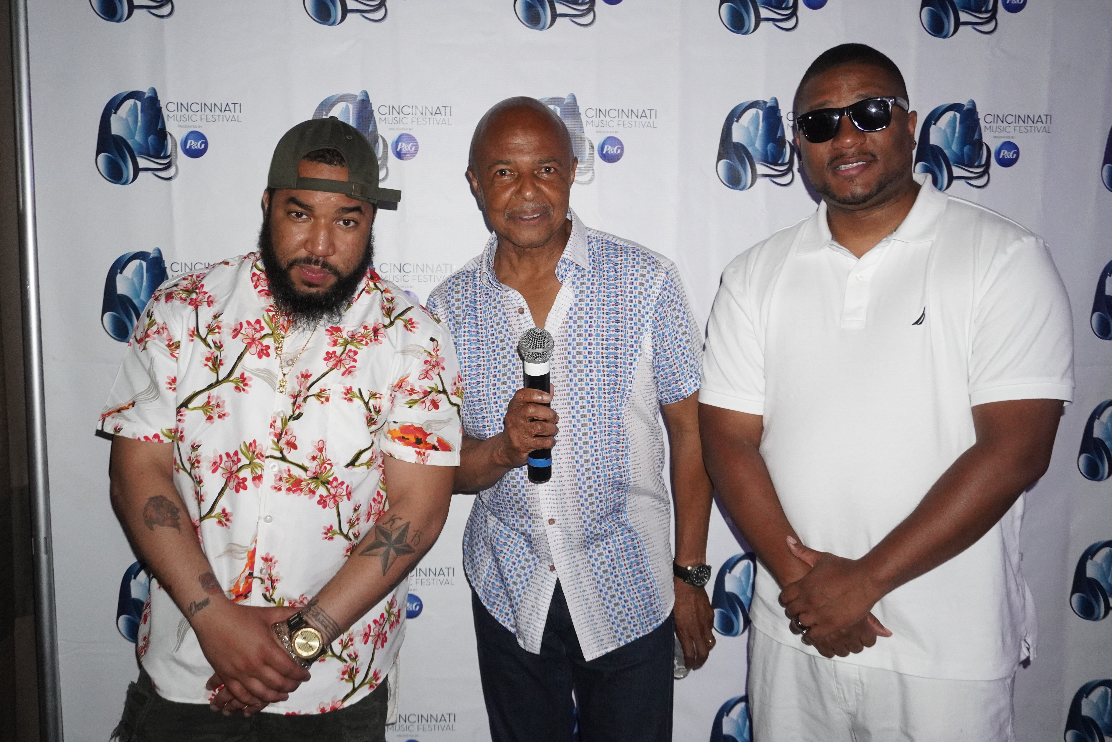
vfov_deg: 36.9
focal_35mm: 36
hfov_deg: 53.1
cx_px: 556
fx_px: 1112
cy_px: 371
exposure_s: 1/60
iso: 3200
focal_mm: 24
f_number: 4.5
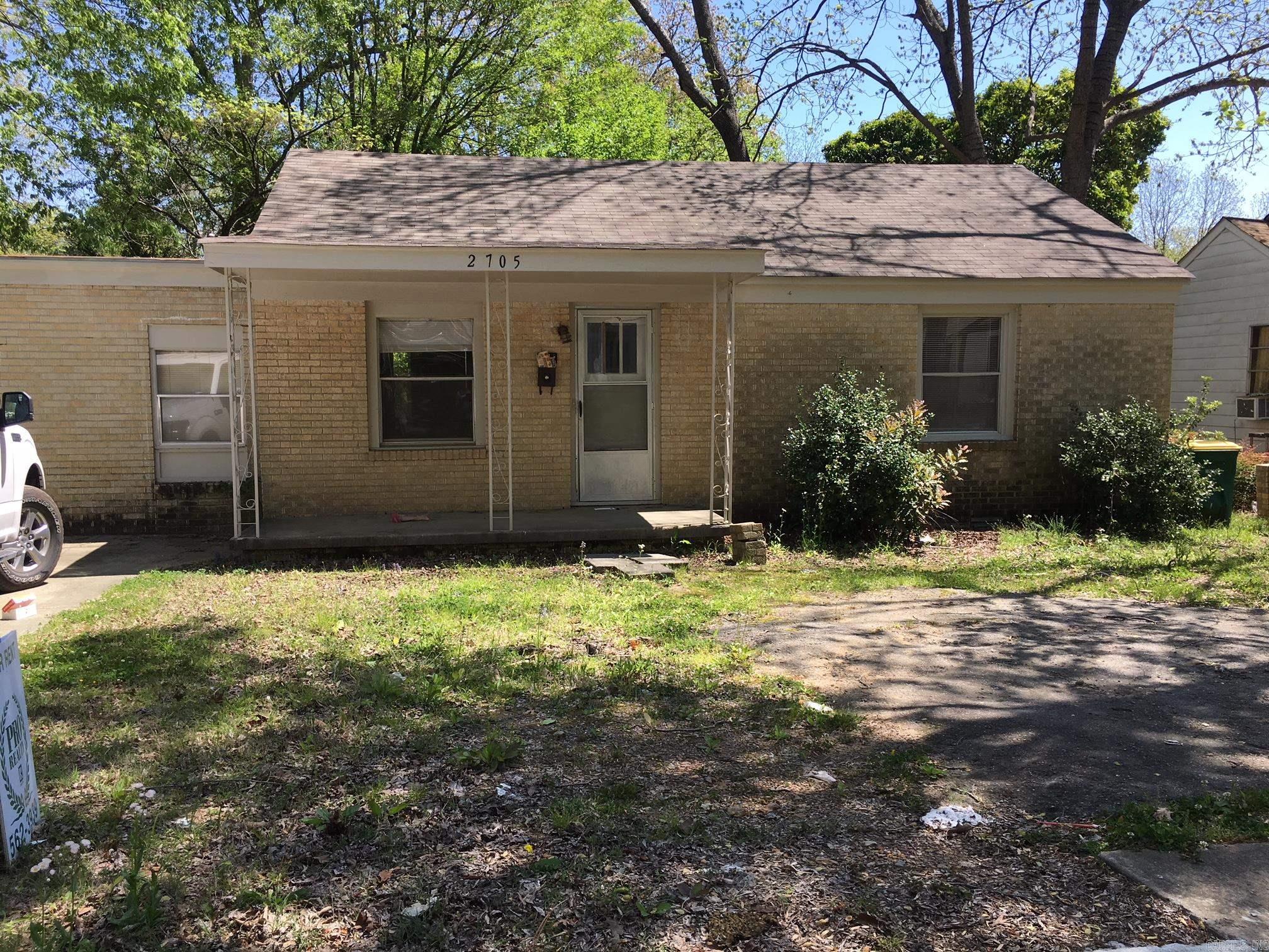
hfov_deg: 61.7
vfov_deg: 48.2
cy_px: 476
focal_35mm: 29
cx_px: 634
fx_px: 1063
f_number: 2.2
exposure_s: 1/565
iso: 25
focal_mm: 4.15
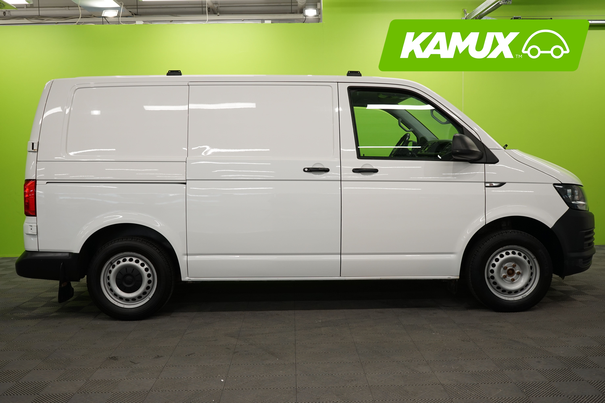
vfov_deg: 36.9
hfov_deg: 53.1
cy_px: 202
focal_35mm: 36
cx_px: 302
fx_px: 605
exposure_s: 1/40
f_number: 7.1
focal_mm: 36
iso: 500
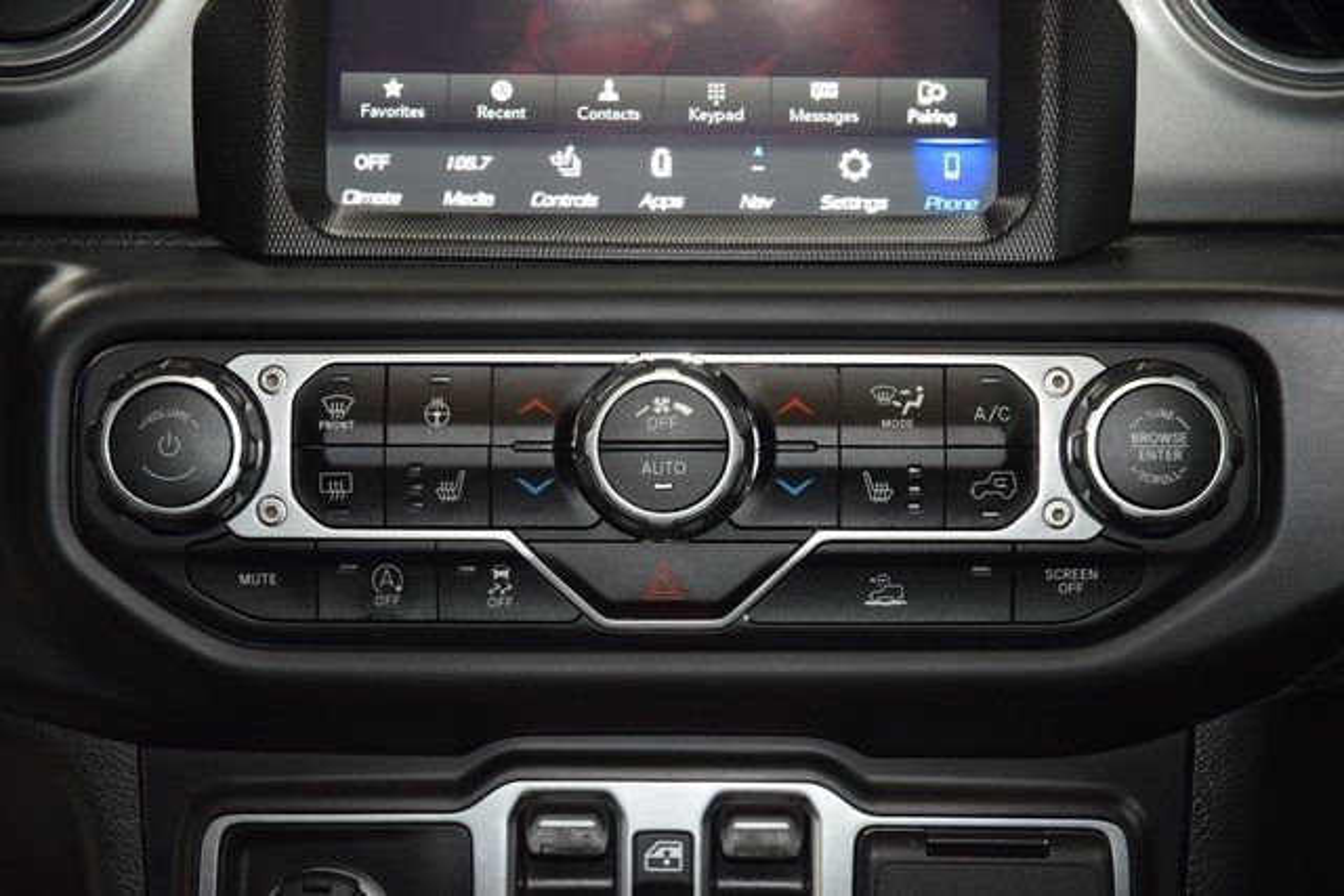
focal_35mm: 105
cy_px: 448
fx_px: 3921
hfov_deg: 19.5
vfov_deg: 13.0
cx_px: 672
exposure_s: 1/50
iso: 1800
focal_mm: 70
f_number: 4.5
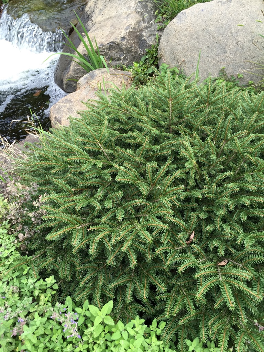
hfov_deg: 48.2
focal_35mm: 29
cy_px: 176
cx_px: 132
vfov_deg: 61.7
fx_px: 295
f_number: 2.2
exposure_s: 1/120
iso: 32
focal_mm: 4.15
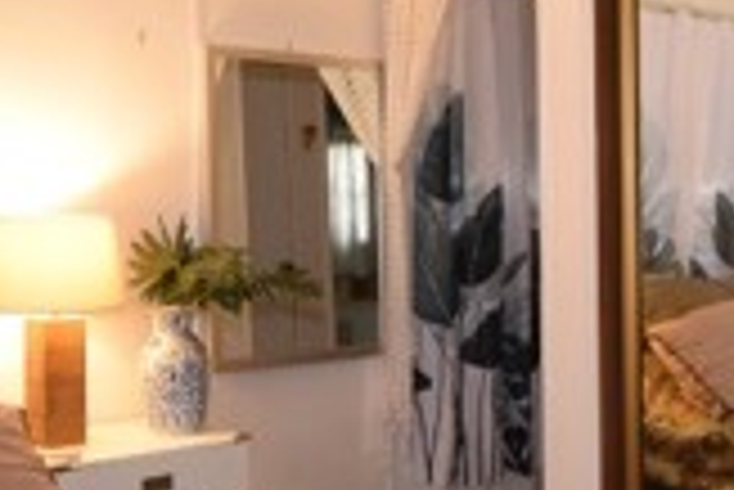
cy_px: 184
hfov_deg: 33.8
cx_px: 311
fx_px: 1204
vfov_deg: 23.0
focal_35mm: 59
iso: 1250
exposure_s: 1/60
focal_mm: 10
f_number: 3.5
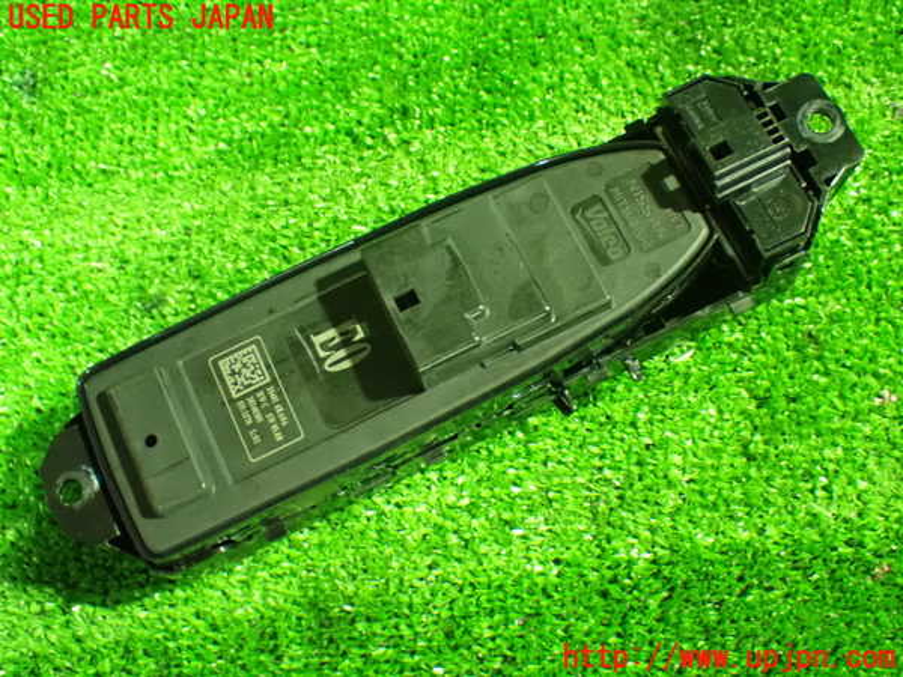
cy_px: 338
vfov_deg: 30.9
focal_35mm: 47
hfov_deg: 40.4
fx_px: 1226
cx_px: 452
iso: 1600
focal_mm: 8.4
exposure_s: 1/13
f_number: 3.1
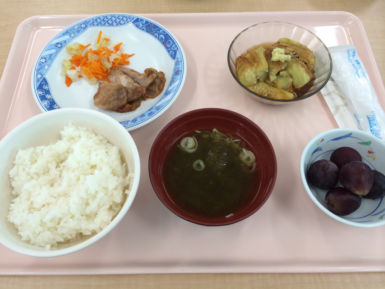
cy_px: 144
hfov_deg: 60.0
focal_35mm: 30
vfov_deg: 46.8
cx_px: 192
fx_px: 334
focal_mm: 4.12
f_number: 2.2
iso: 50
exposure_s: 1/60
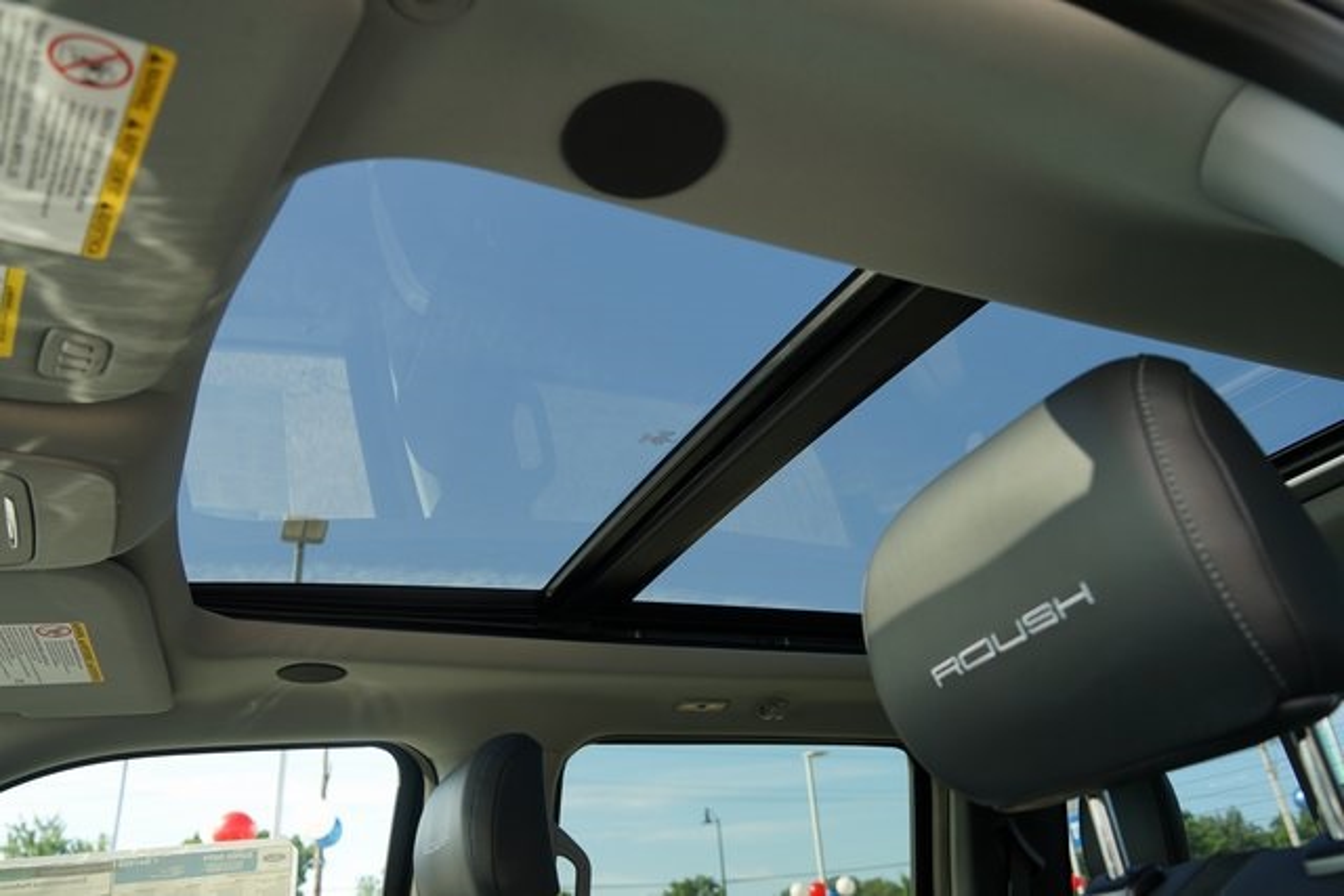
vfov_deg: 46.4
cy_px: 448
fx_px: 1046
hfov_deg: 65.5
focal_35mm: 28
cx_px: 672
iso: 100
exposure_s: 1/80
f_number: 5.6
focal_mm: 28
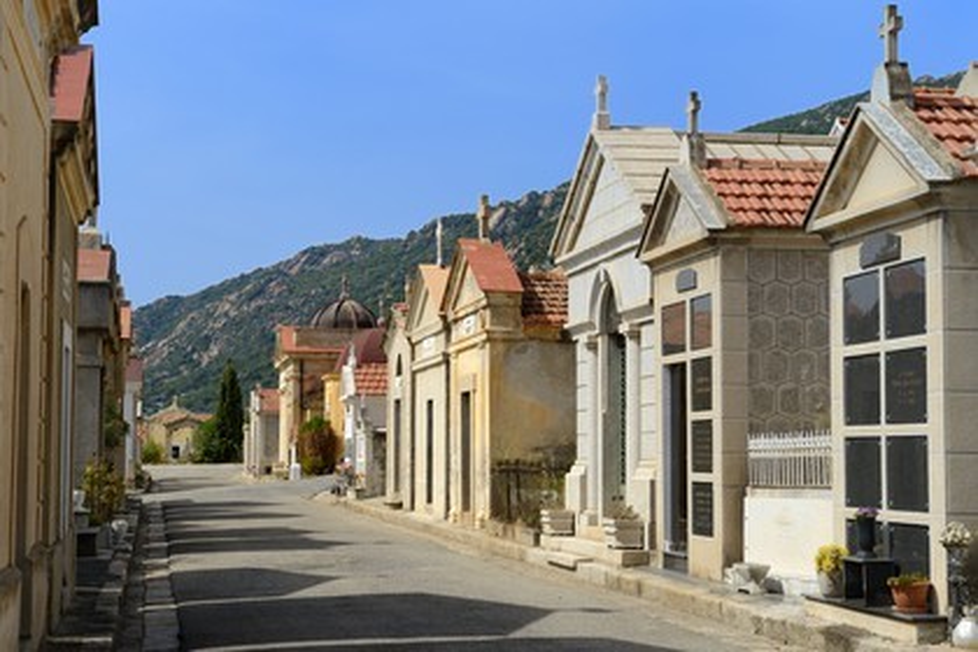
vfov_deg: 19.5
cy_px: 326
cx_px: 489
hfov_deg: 28.8
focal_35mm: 70
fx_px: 1902
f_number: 14
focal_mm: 70
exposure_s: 1/200
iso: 200
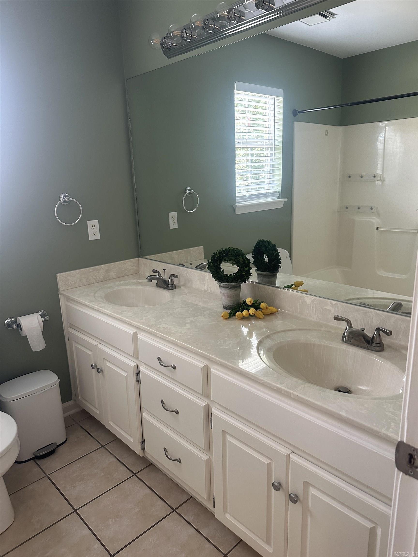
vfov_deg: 71.6
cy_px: 278
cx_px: 209
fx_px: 386
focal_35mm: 24
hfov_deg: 56.8
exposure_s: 1/75
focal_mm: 6.86
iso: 250
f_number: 1.78
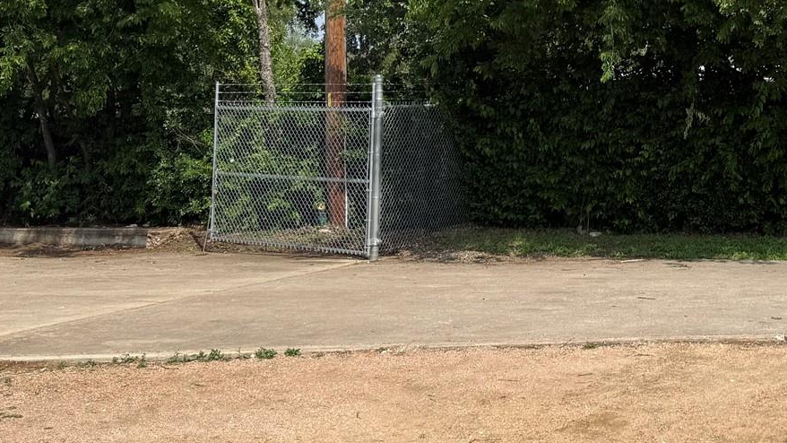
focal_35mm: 61
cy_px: 114
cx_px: 598
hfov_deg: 33.6
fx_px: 1273
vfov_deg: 19.6
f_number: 1.78
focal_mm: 6.76
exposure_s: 1/4673
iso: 80
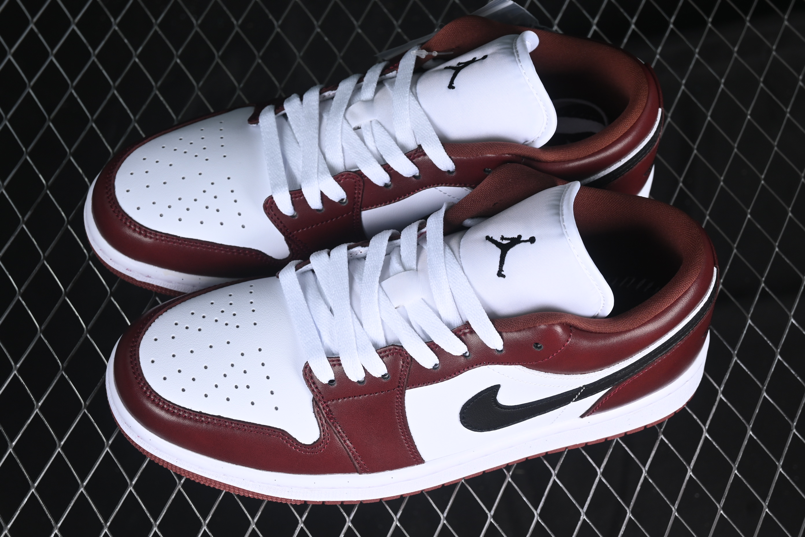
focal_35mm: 75
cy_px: 268
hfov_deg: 27.0
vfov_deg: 18.2
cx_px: 402
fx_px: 1677
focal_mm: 50
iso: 160
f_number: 7.1
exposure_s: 1/60
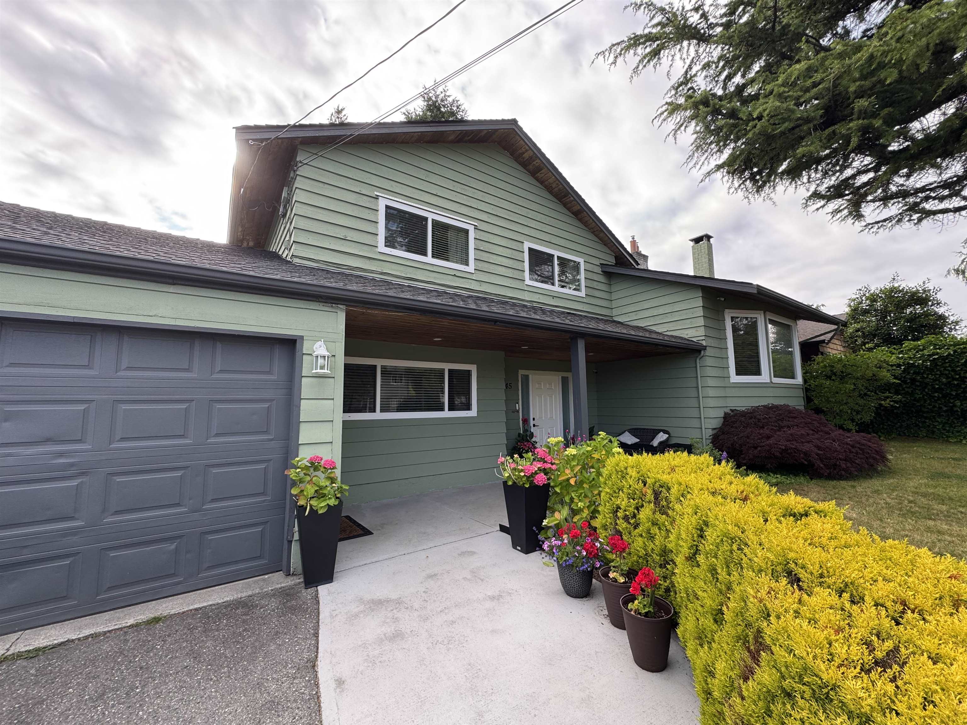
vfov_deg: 85.7
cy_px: 362
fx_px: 391
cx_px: 484
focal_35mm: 14
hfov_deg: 102.1
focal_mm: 2.22
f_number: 2.2
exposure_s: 1/215
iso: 40
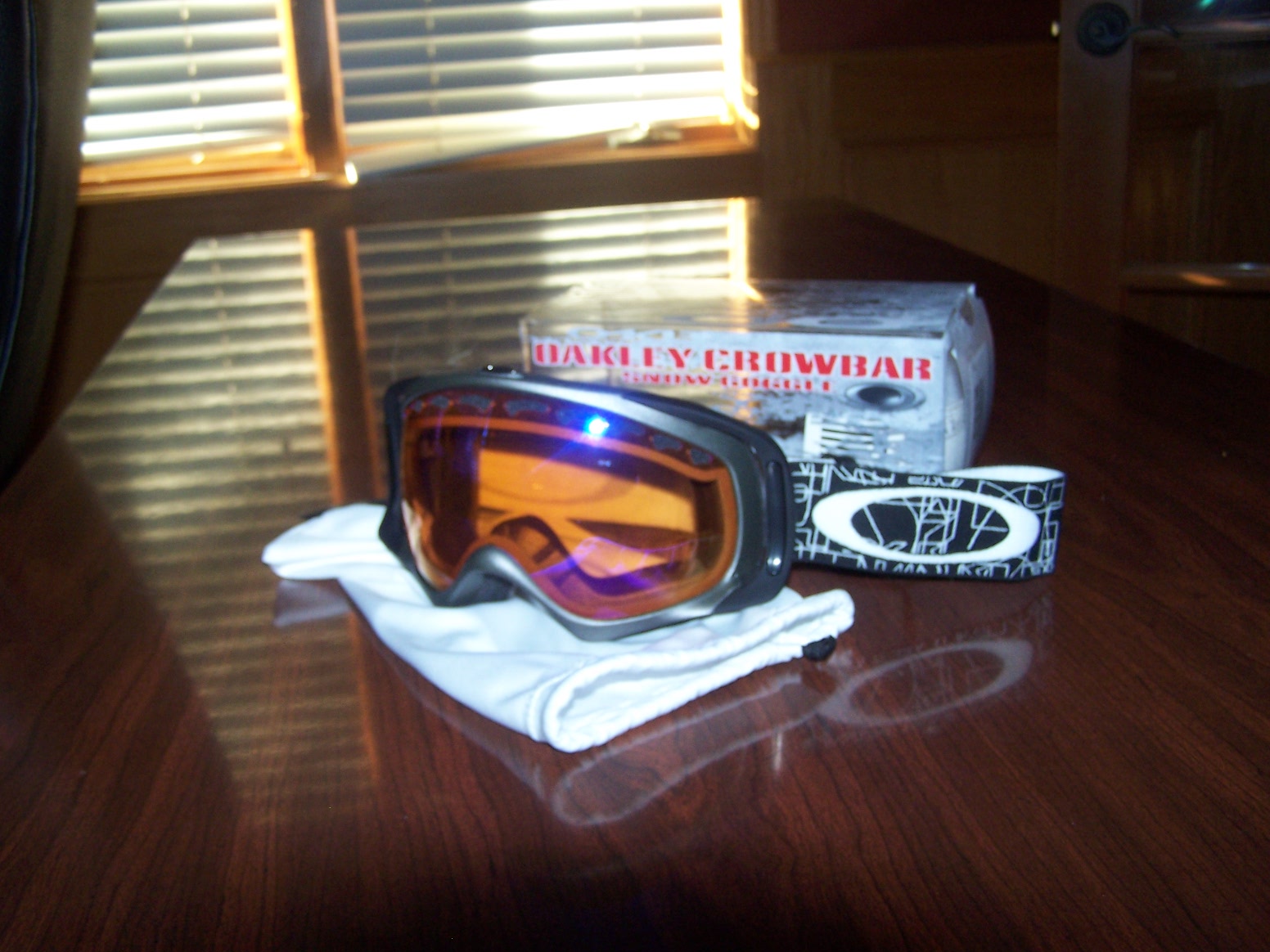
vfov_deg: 37.7
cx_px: 635
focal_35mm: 38
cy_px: 476
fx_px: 1394
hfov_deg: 49.0
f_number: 2.8
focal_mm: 6.3
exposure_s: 1/60
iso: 140
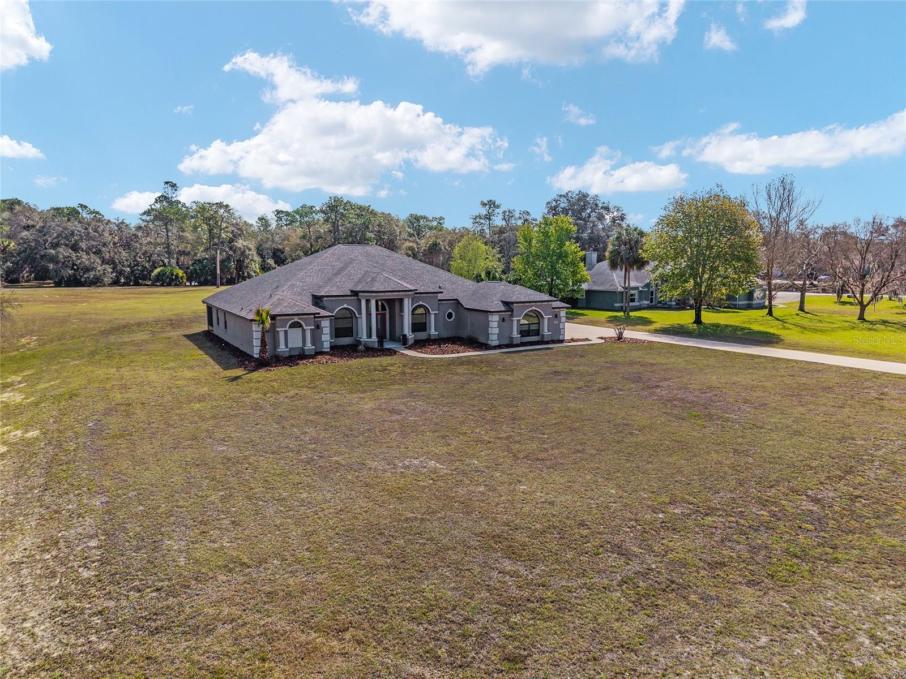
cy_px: 340
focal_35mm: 24
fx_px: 628
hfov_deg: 71.6
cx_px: 453
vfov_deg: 56.8
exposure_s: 1/6400
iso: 370
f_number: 1.8
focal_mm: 8.67
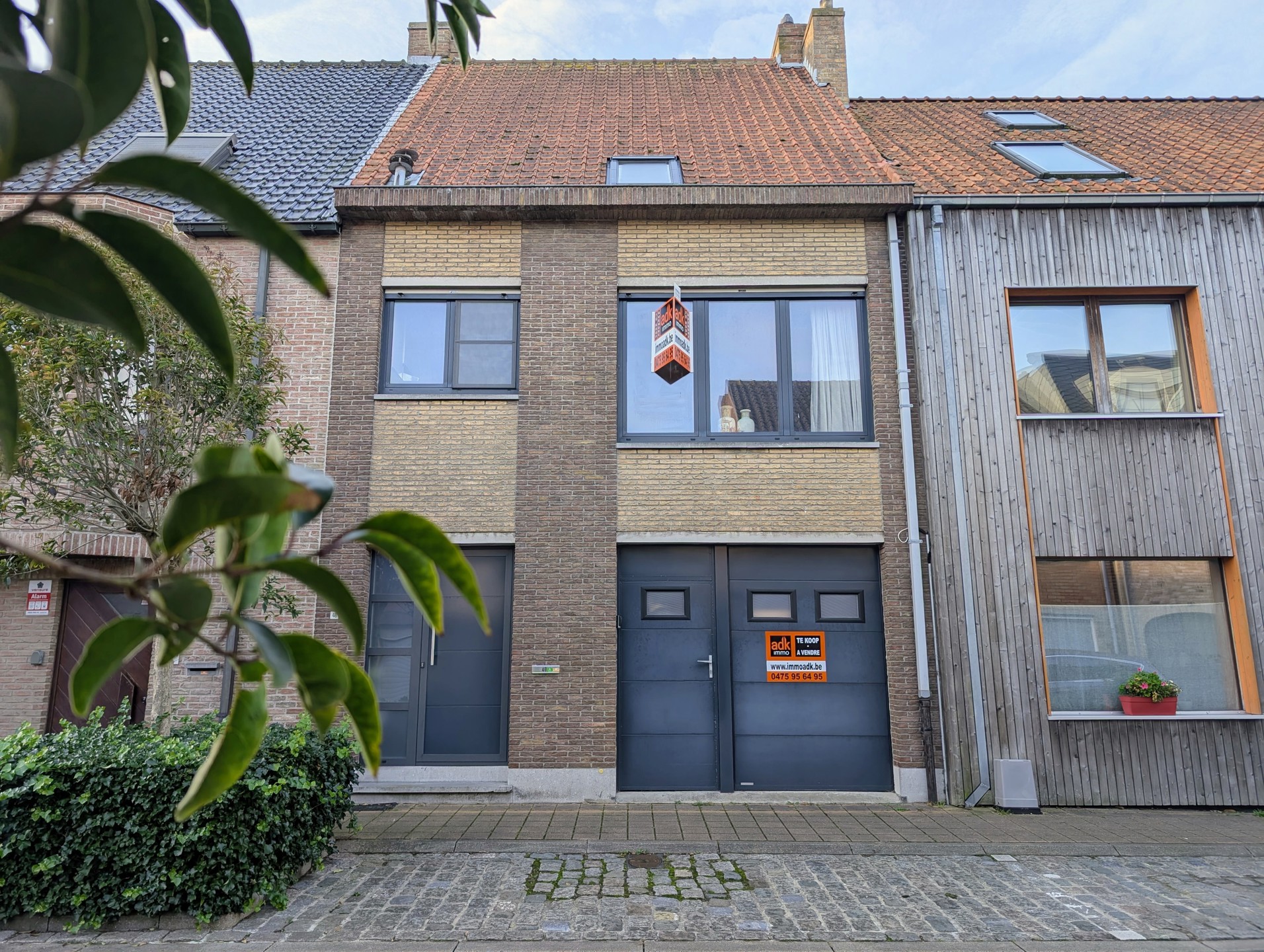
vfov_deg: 56.9
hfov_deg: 71.5
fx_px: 878
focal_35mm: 24
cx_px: 632
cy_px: 476
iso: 15
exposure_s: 1/189
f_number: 1.68
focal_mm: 6.9
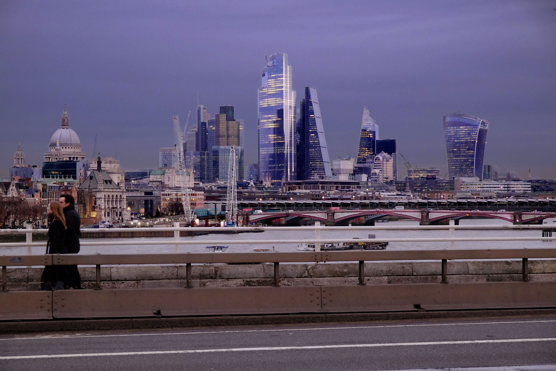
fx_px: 1282
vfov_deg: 16.5
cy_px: 186
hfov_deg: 24.5
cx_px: 278
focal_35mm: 83
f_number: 7.1
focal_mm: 55
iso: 1600
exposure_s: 1/80
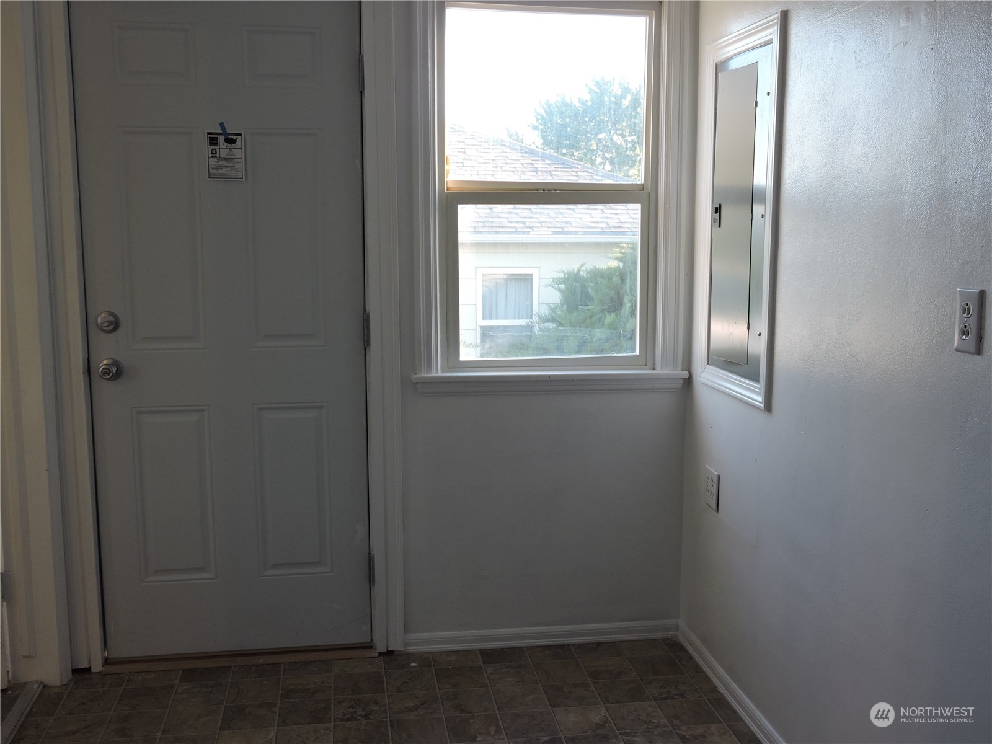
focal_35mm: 35
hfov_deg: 52.6
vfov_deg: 40.7
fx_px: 1003
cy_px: 372
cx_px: 496
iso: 100
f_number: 3.8
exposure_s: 1/30
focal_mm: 6.3
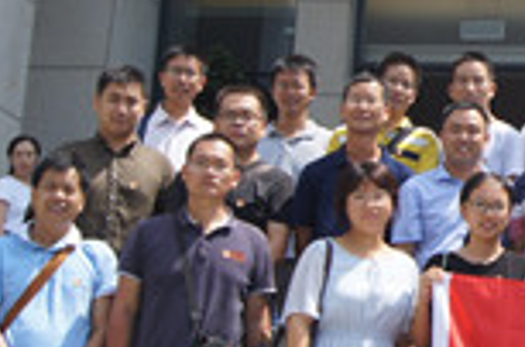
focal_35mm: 106
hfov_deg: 17.8
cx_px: 721
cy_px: 52
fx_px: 1541
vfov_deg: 12.8
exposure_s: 1/100
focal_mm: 18
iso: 100
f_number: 10
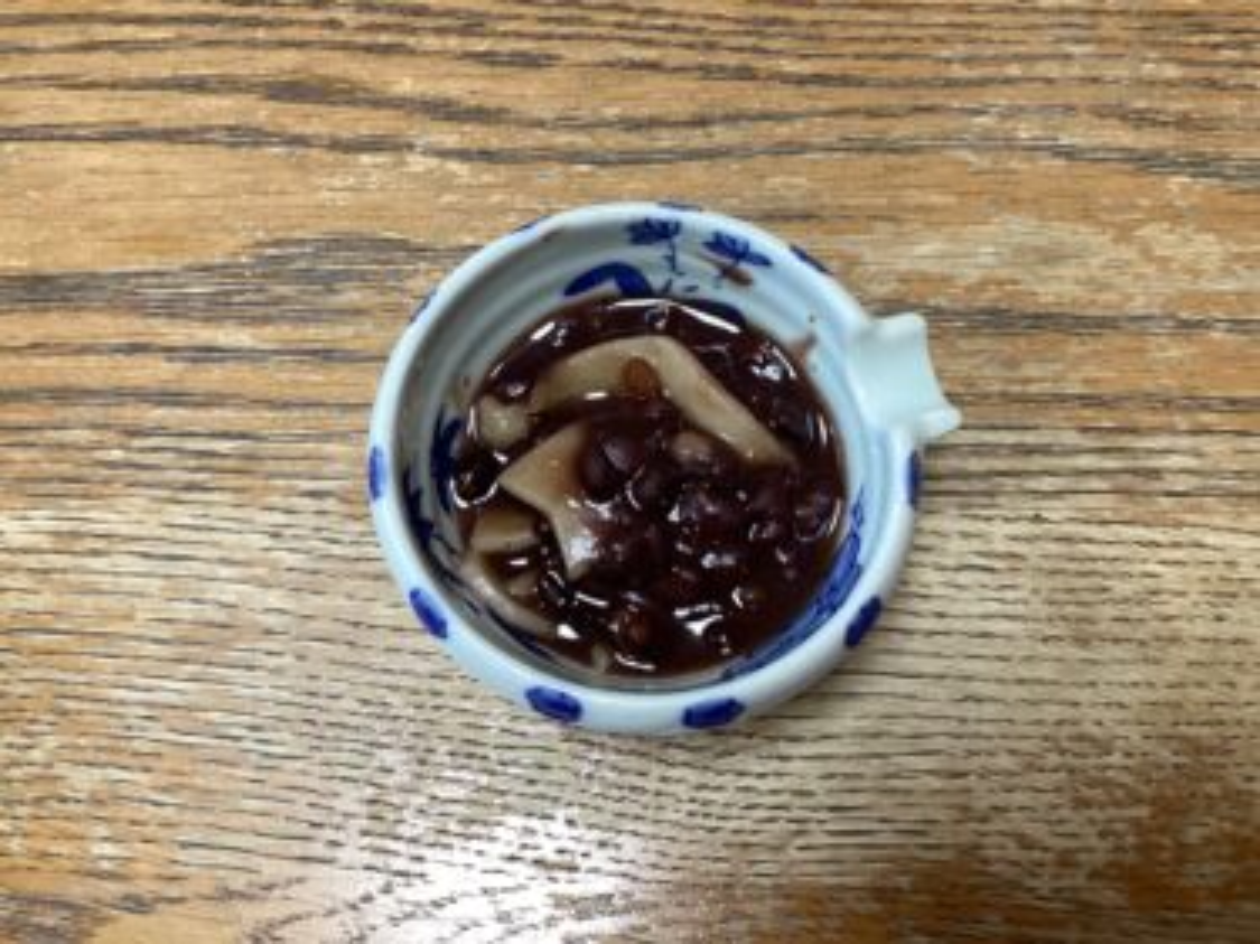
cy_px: 472
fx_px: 1128
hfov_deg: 58.4
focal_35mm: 31
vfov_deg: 45.4
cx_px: 630
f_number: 2.4
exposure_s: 1/60
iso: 100
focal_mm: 3.3
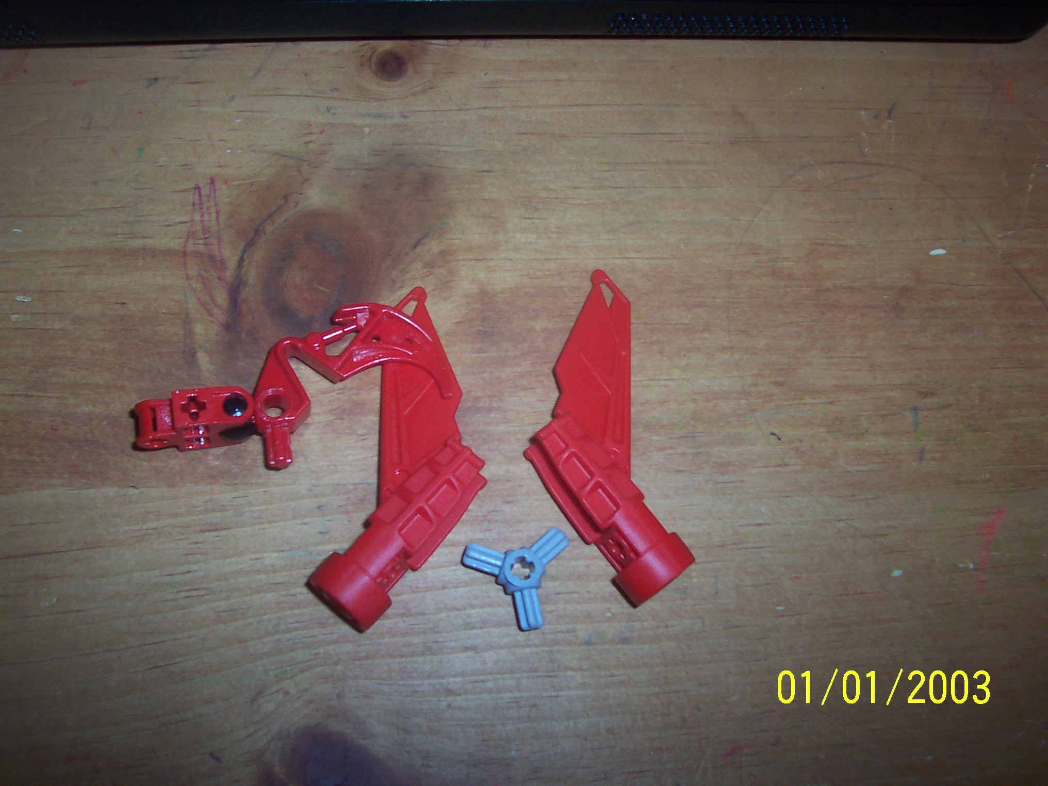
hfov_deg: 50.1
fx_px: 1120
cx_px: 524
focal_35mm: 37
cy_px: 393
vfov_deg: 38.7
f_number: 2.8
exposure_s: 1/60
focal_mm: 5.6
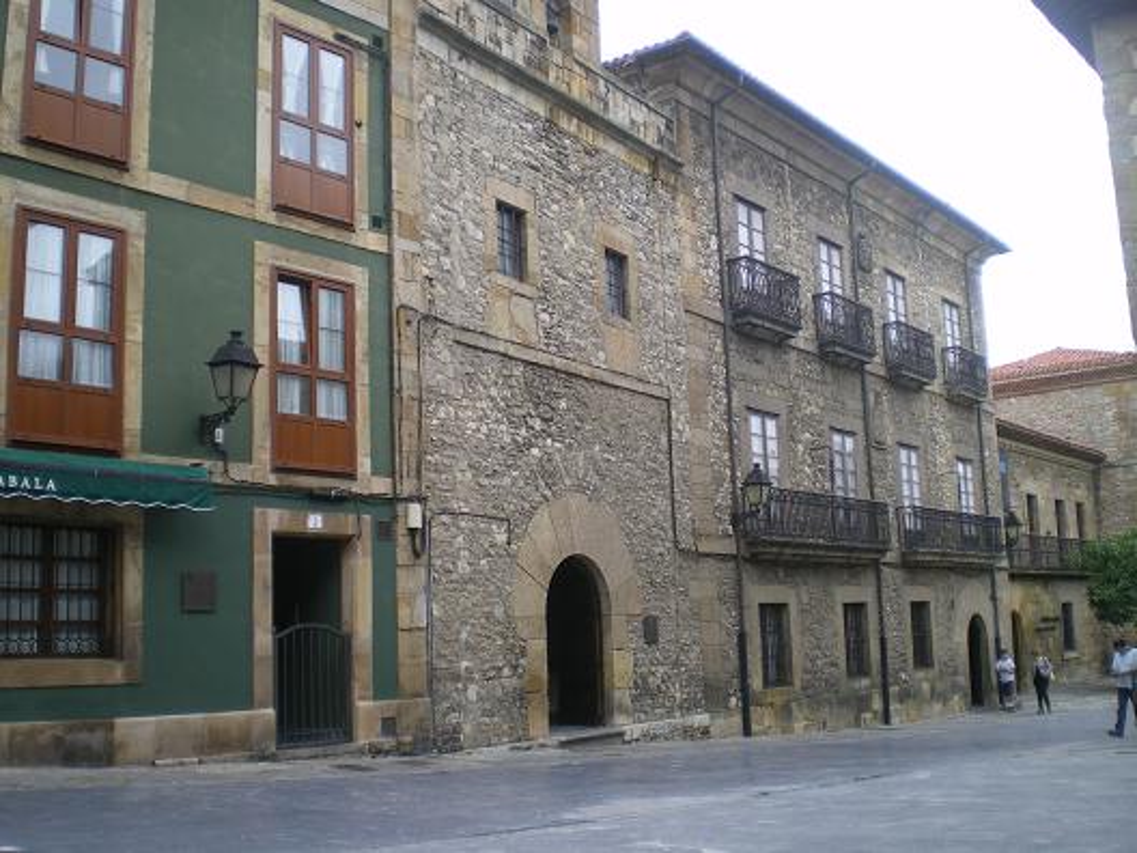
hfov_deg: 49.0
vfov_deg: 37.7
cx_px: 568
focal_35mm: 38
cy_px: 426
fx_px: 1248
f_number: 3.1
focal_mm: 6.3
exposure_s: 1/100
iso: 64
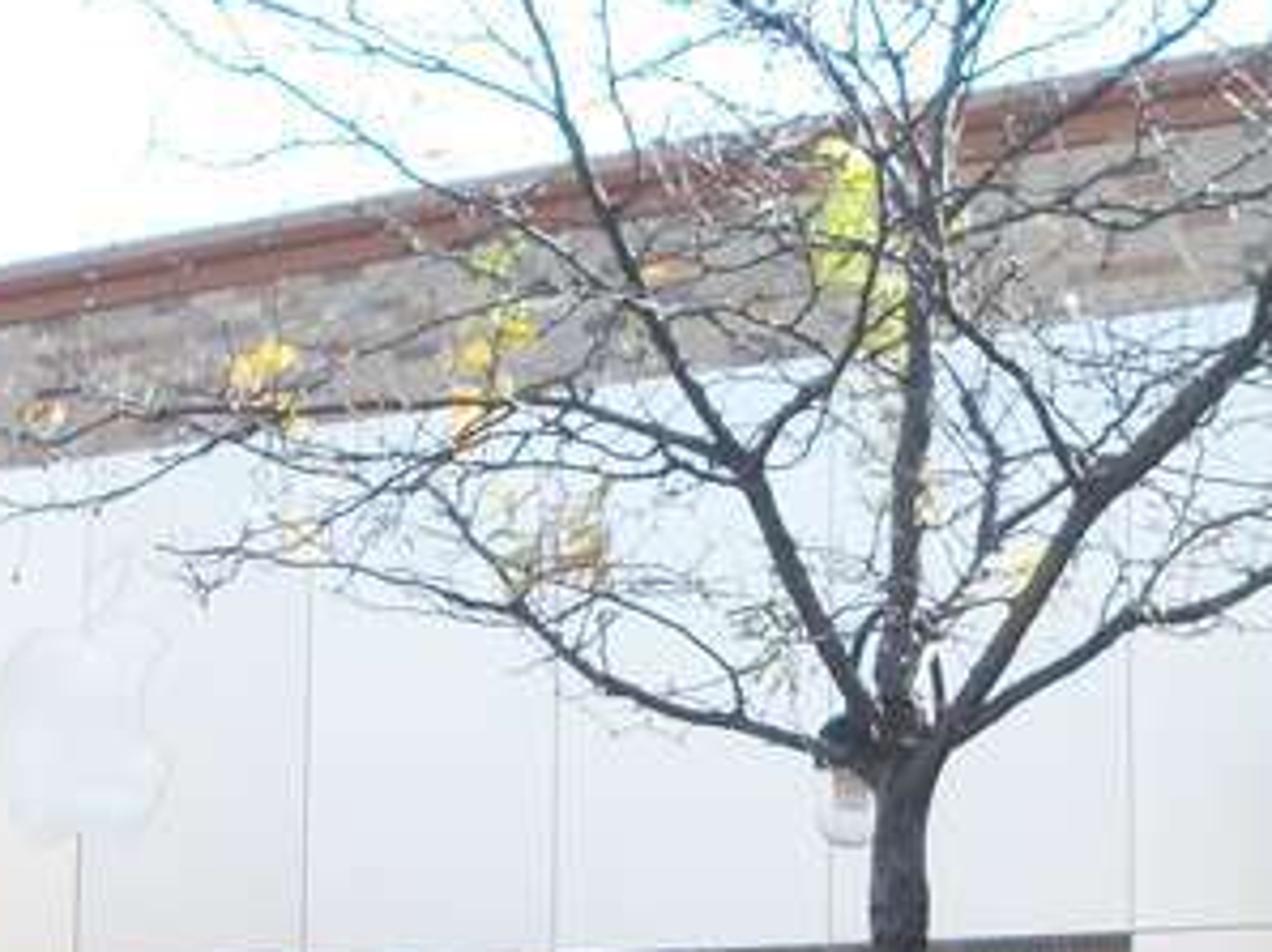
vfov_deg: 15.3
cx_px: 691
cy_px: 1054
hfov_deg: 20.9
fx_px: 3451
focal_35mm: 94
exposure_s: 1/320
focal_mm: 6.3
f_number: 3.1
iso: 80
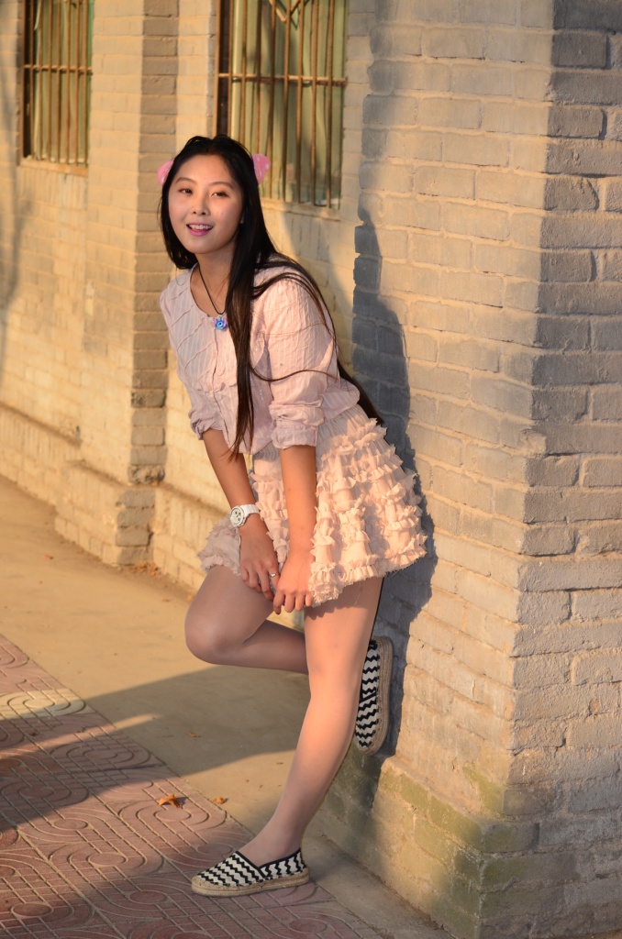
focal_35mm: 82
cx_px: 311
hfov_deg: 16.5
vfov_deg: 24.7
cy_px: 470
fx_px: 2148
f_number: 4.5
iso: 125
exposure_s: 1/200
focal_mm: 55
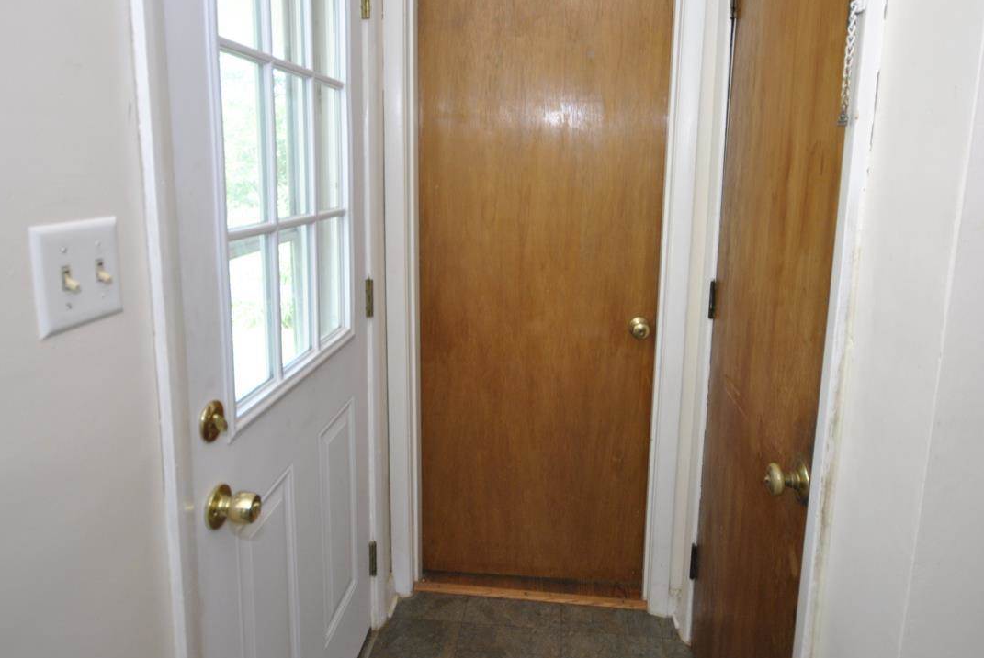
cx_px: 519
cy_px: 251
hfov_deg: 81.1
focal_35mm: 21
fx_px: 575
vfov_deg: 59.0
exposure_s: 1/50
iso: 400
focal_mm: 10
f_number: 4
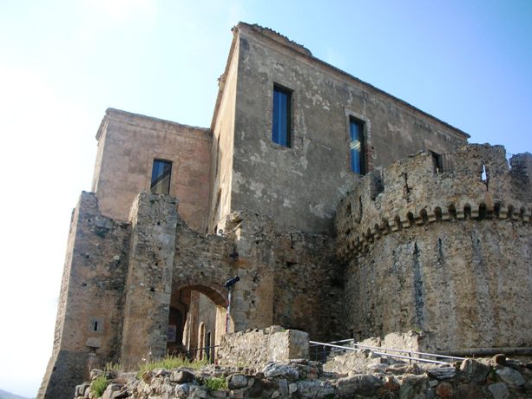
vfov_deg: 39.7
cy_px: 204
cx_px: 273
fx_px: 553
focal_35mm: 36
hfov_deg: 51.3
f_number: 8.5
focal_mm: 5.8
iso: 50
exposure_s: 1/57.1
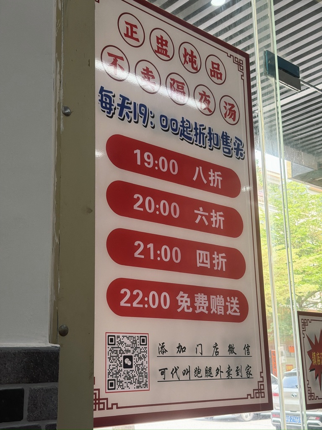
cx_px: 161
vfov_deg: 39.7
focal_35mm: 48
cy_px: 215
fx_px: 595
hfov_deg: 30.3
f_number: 1.78
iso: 100
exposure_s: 1/193
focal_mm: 6.76
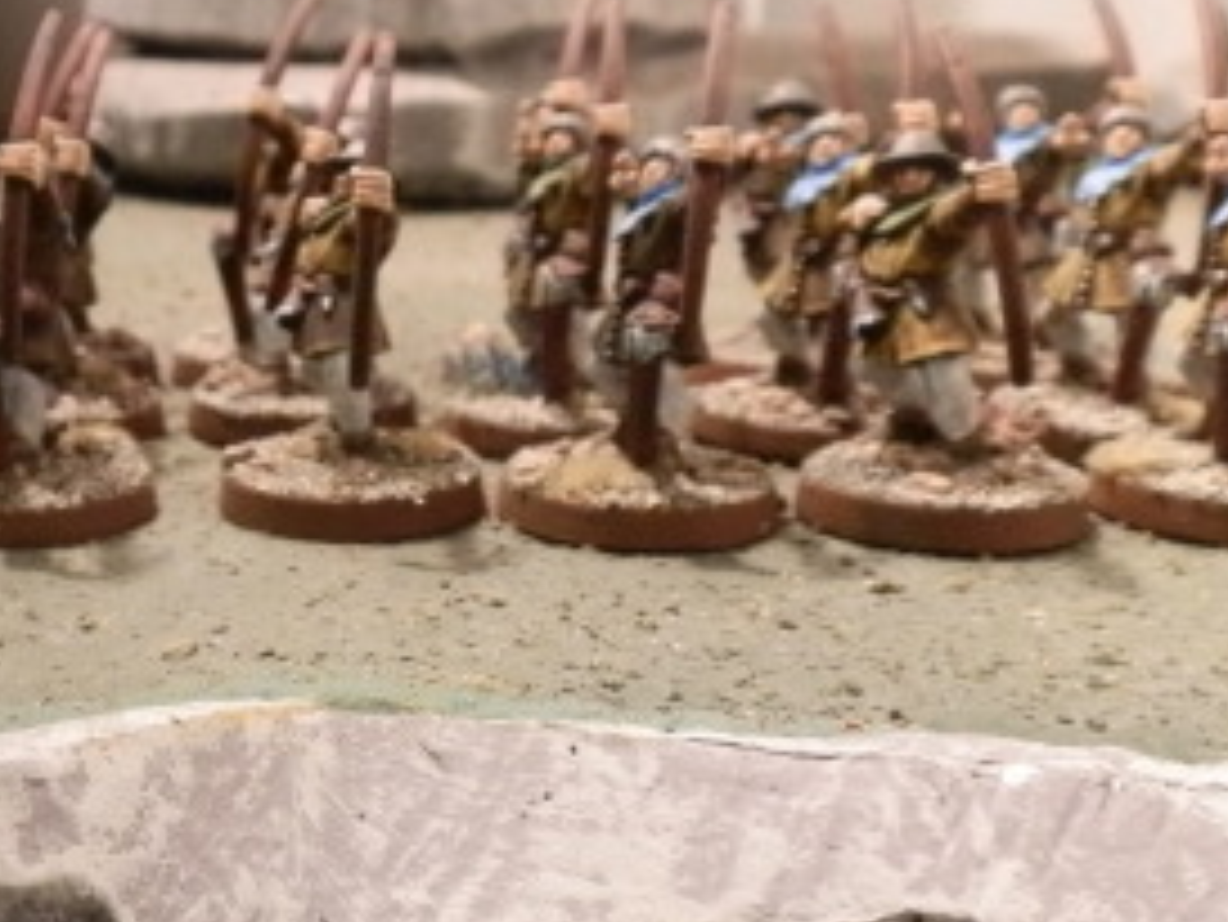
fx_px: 1952
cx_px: 162
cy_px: 544
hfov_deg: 33.4
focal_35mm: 55
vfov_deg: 26.5
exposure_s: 1/60
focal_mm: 5
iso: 400
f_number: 3.1
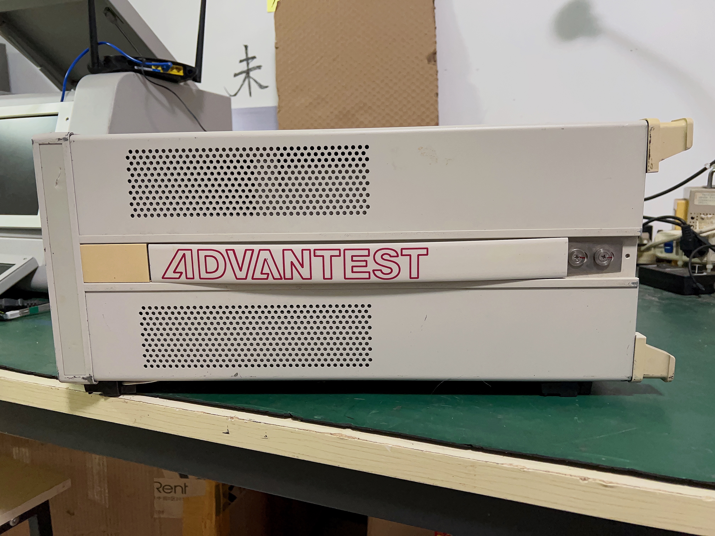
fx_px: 537
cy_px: 268
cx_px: 358
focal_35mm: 26
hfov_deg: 67.3
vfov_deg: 53.1
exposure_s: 1/60
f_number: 1.5
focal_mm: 5.7
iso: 400
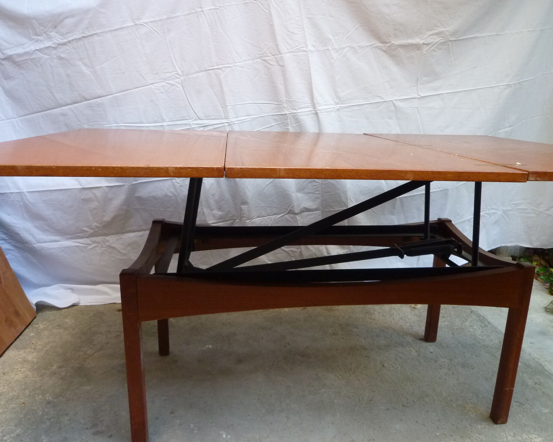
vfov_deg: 53.2
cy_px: 218
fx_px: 442
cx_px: 290
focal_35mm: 27
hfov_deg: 64.0
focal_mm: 4.5
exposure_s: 1/30
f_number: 2.8
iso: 320
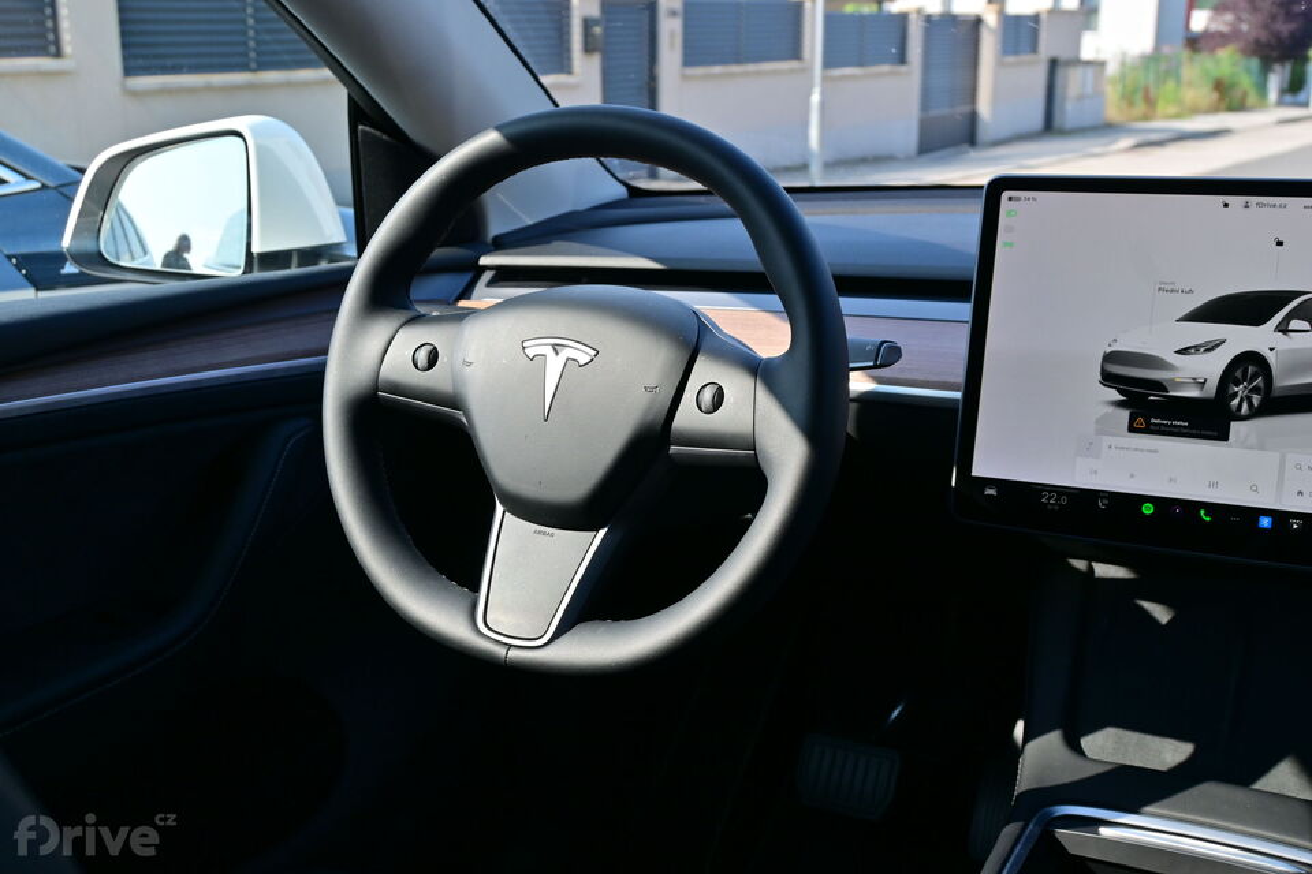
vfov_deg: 34.2
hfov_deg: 49.6
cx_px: 656
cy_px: 437
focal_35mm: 39
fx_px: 1421
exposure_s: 1/500
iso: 250
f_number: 6.3
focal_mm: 26
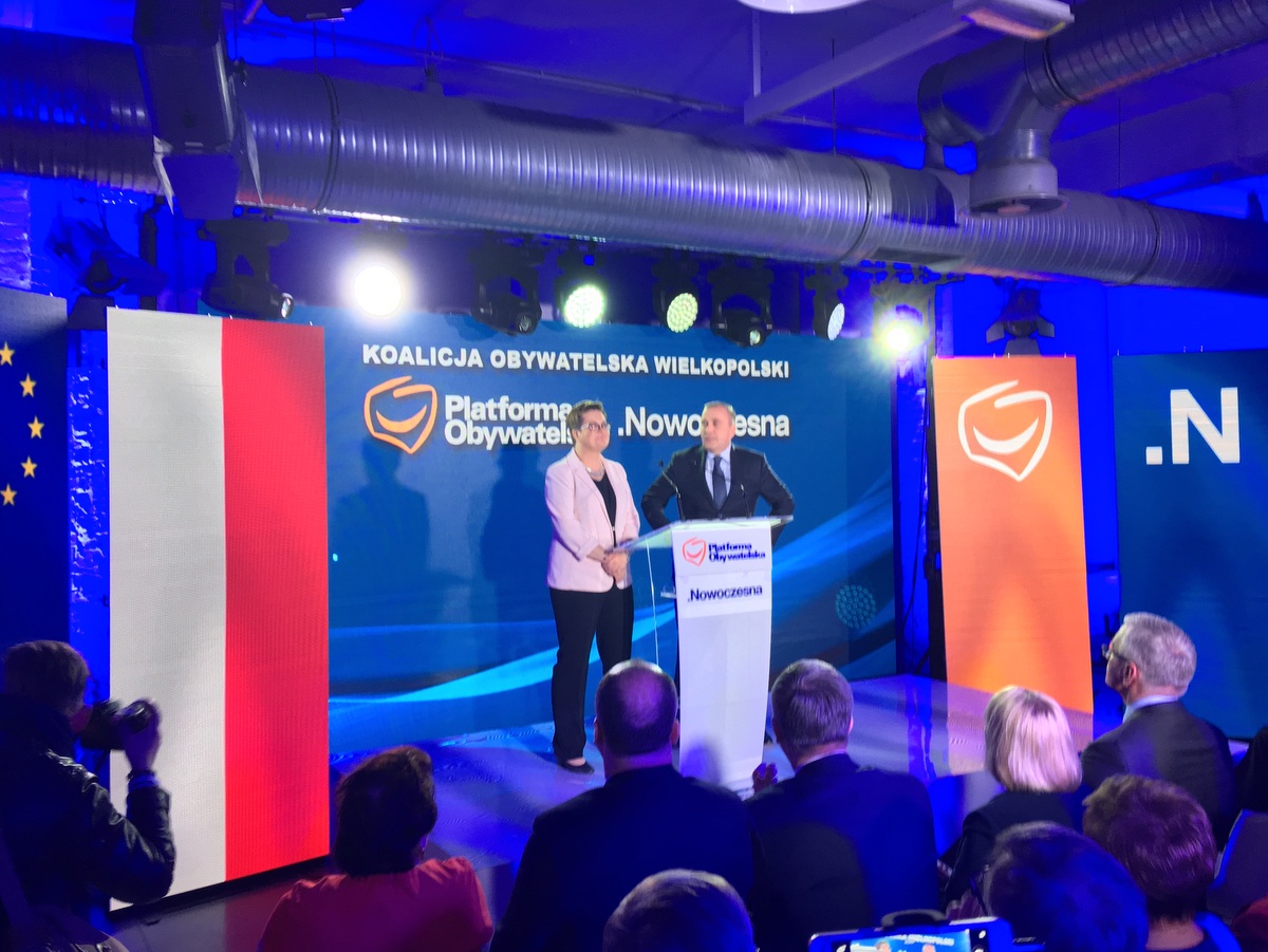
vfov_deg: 48.3
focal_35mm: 29
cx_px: 634
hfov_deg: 61.6
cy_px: 476
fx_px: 1063
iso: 64
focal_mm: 4.15
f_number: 2.2
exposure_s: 1/33
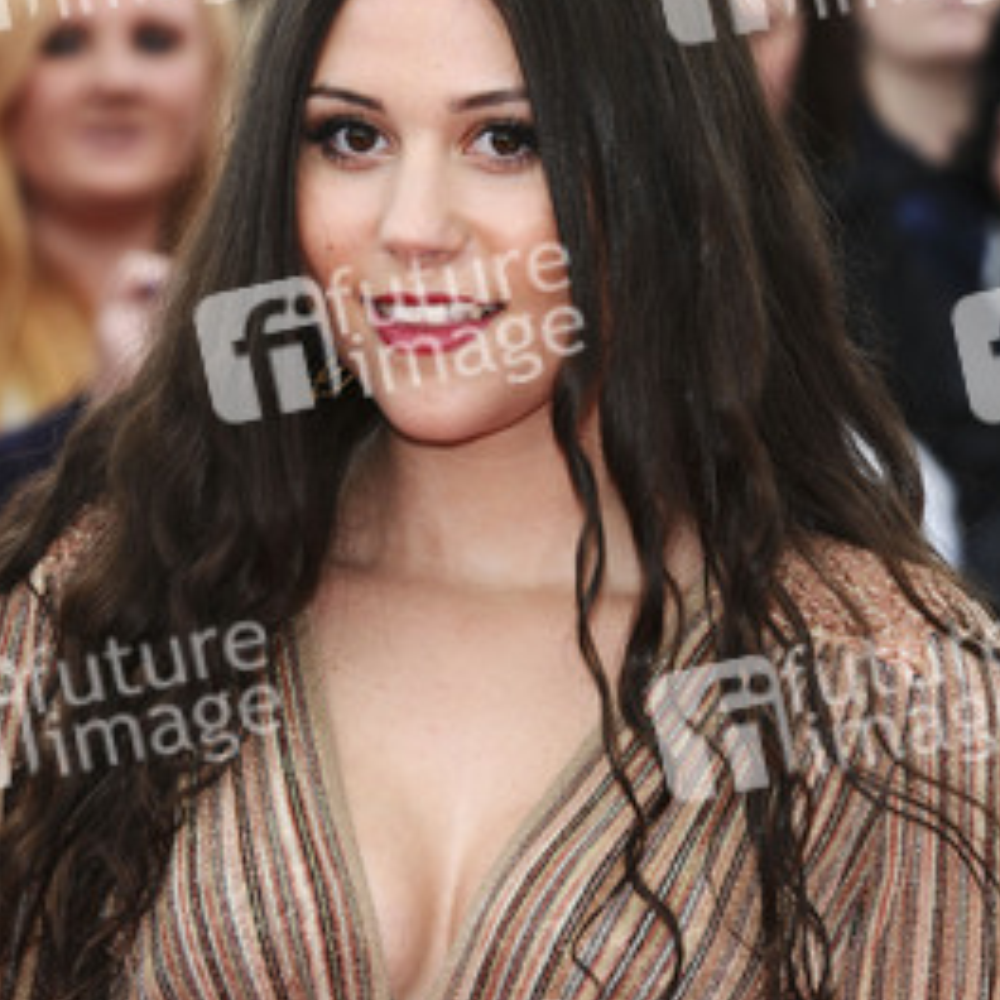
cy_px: 523
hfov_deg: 7.0
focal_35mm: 251
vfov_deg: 7.0
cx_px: 502
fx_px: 8204
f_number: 6.3
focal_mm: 130
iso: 320
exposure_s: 1/250
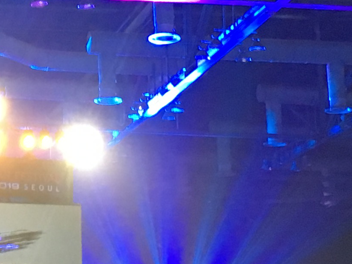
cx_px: -38
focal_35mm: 143
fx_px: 1454
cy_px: -40
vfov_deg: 10.2
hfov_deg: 13.5
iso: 200
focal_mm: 4.15
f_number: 2.2
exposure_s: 1/24
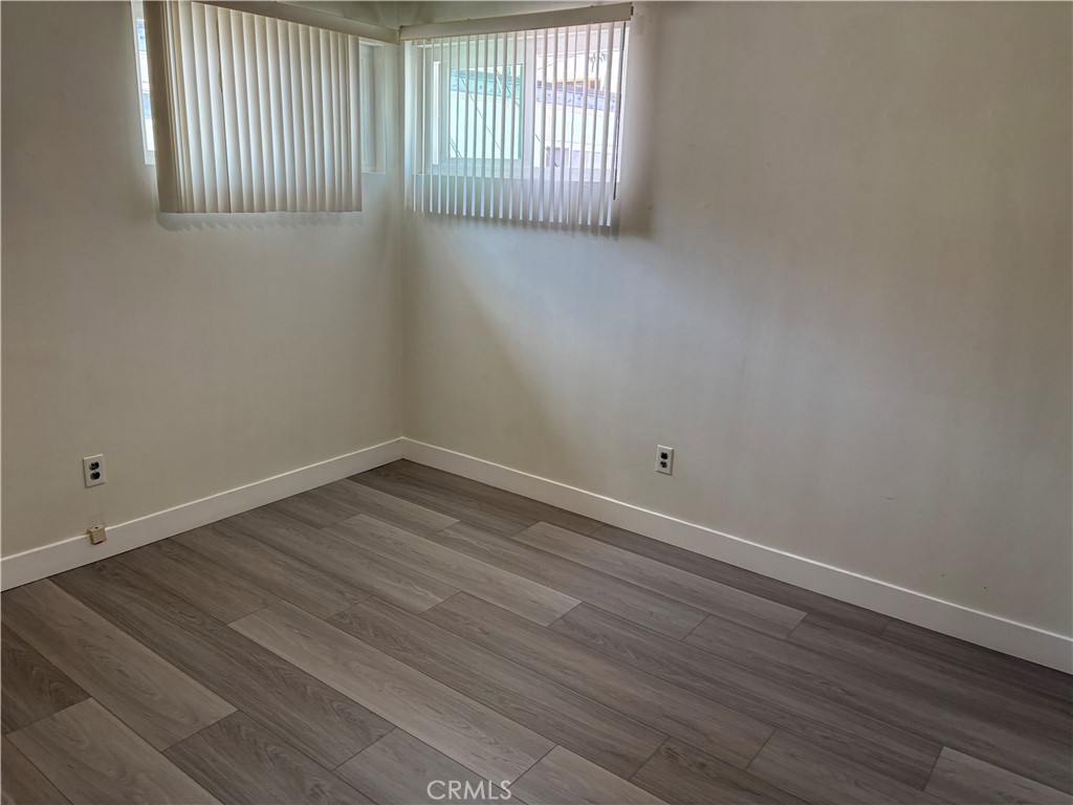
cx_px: 536
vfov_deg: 53.1
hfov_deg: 67.3
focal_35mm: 26
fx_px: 806
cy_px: 402
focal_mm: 5.96
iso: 125
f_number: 1.6
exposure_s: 1/120
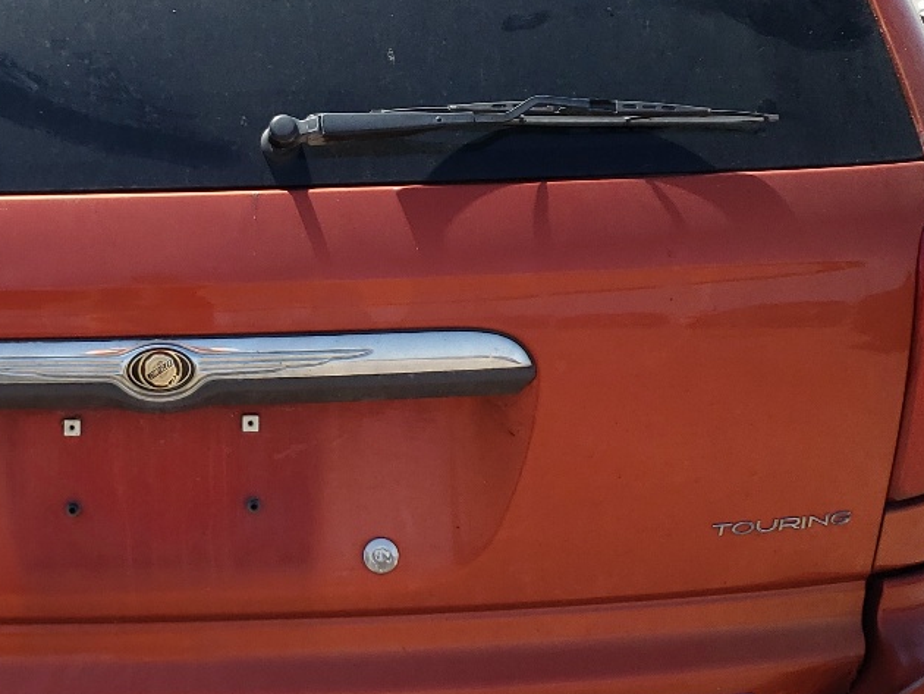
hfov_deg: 28.3
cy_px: 317
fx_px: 1762
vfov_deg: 22.3
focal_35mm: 66
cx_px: 95
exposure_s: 1/2000
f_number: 1.5
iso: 50
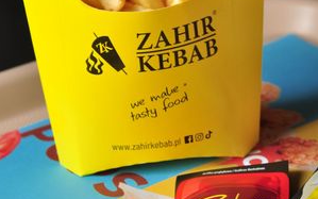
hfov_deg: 17.0
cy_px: -9
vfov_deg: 10.6
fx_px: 1066
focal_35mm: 123
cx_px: 151
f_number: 5
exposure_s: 1/100
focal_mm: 50
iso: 250
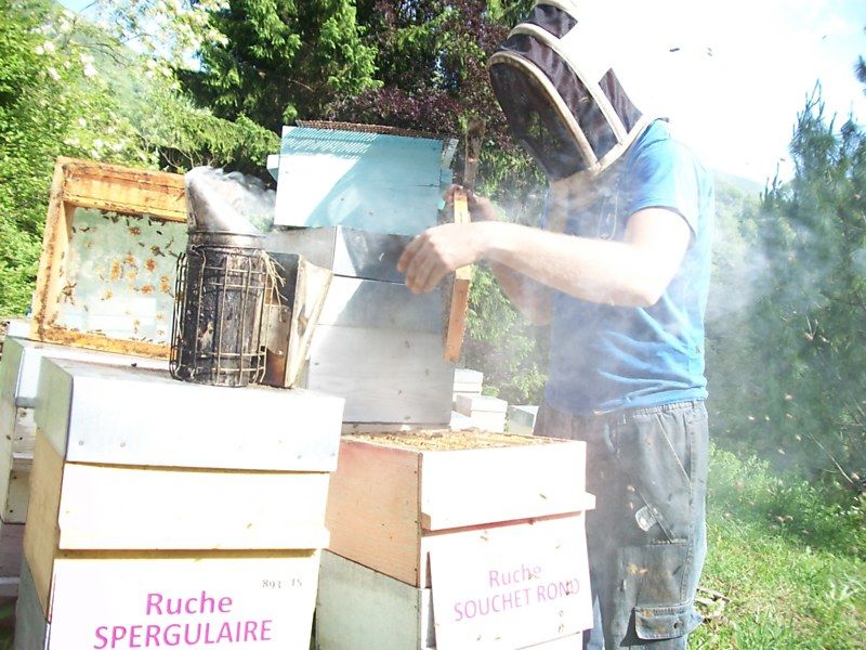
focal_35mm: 32
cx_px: 433
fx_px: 801
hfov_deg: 56.8
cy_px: 325
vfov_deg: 44.2
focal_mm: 5.7
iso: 80
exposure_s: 1/200
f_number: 2.9
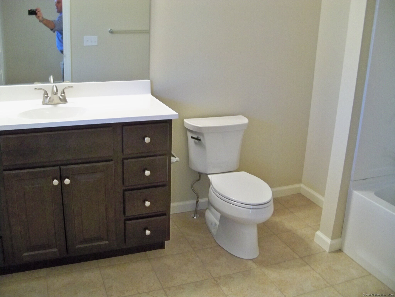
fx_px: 399
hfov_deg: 52.6
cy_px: 148
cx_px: 198
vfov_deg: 40.7
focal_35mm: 35
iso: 400
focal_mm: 6.2
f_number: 3.5
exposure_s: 1/20
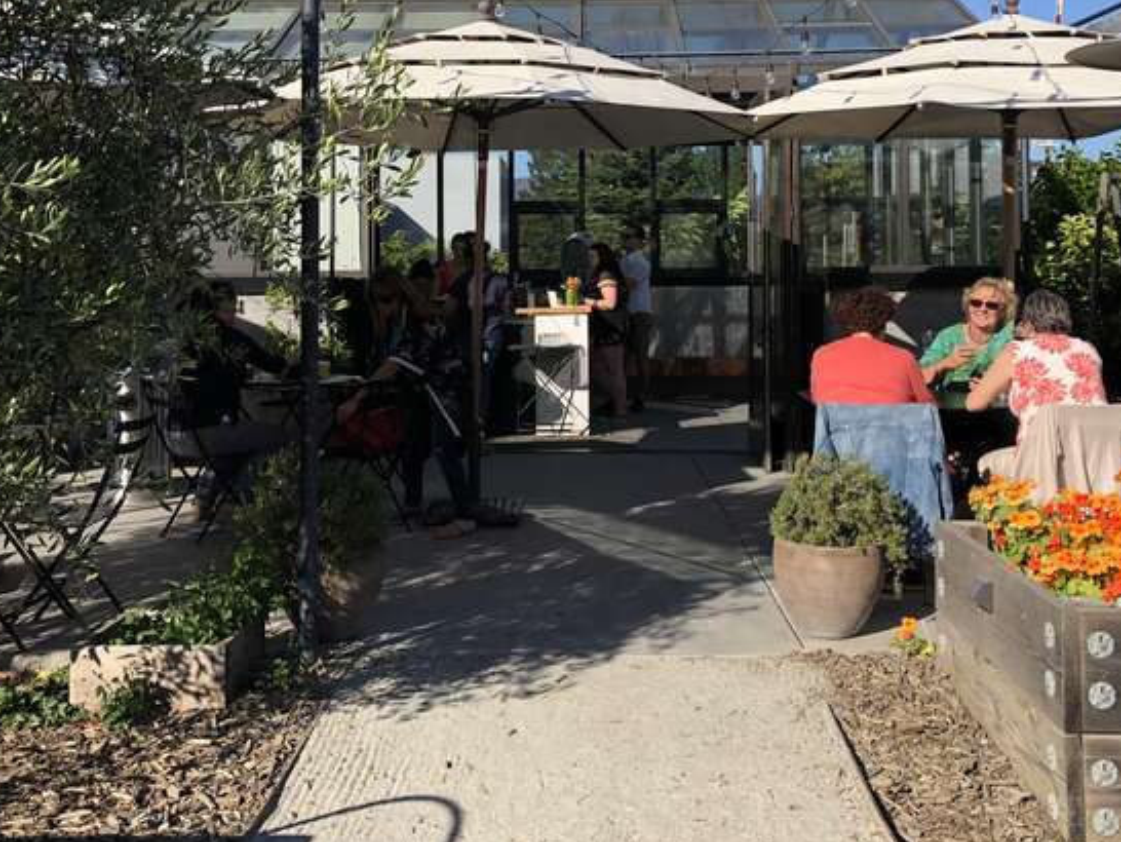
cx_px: 560
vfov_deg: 34.6
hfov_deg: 45.8
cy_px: 236
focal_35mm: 41
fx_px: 1328
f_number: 1.8
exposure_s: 1/1297
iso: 20
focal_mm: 3.99
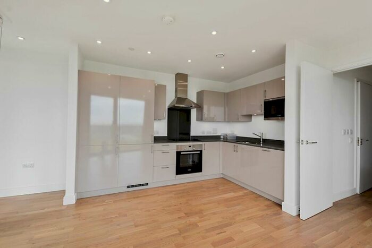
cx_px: 186
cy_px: 124
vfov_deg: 77.4
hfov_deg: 100.4
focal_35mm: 15
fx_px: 155
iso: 160
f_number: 5.6
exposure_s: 1/30
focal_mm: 10
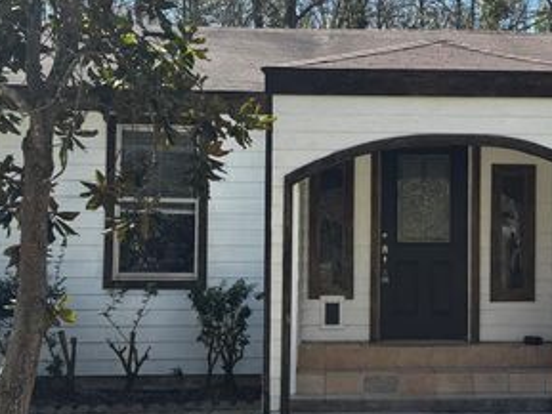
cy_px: 173
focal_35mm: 83
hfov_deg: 23.2
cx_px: 437
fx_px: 1324
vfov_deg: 17.8
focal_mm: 6.76
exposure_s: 1/1770
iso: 64
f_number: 1.78
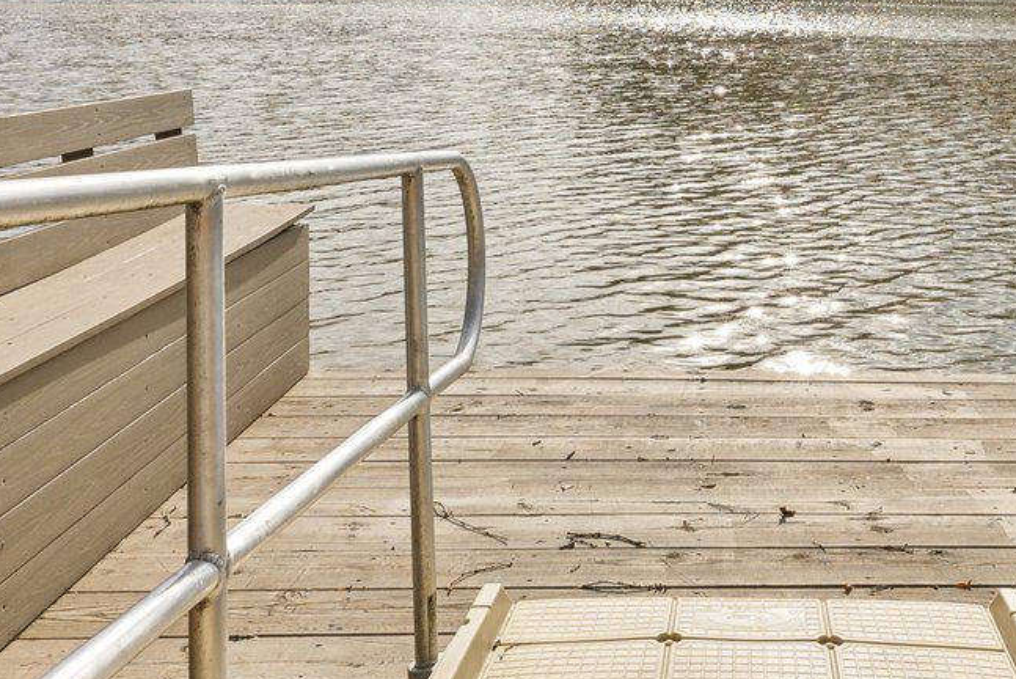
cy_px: -75
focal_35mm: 38
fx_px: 1073
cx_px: 722
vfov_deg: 31.1
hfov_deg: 49.3
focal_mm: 12
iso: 80
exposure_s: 1/320
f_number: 10
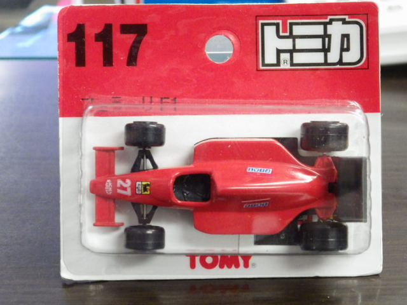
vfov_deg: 17.0
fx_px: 1023
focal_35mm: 87
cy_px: 152
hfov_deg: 22.5
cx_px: 204
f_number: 4.4
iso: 1250
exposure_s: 1/30
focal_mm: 15.6
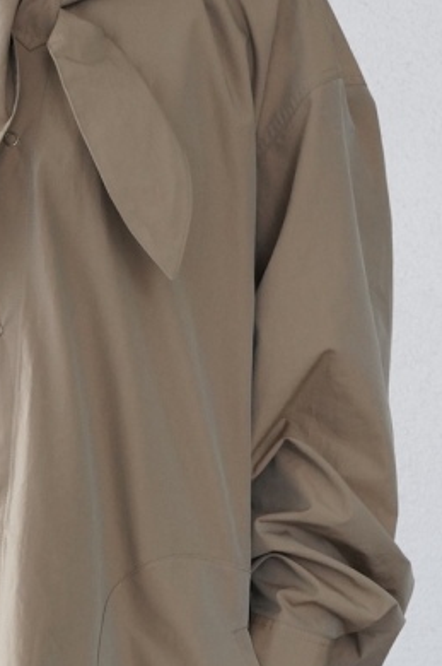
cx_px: 49
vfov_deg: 22.2
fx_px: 1643
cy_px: 629
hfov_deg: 15.2
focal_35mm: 89
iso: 5000
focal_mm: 36
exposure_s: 1/80
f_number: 9
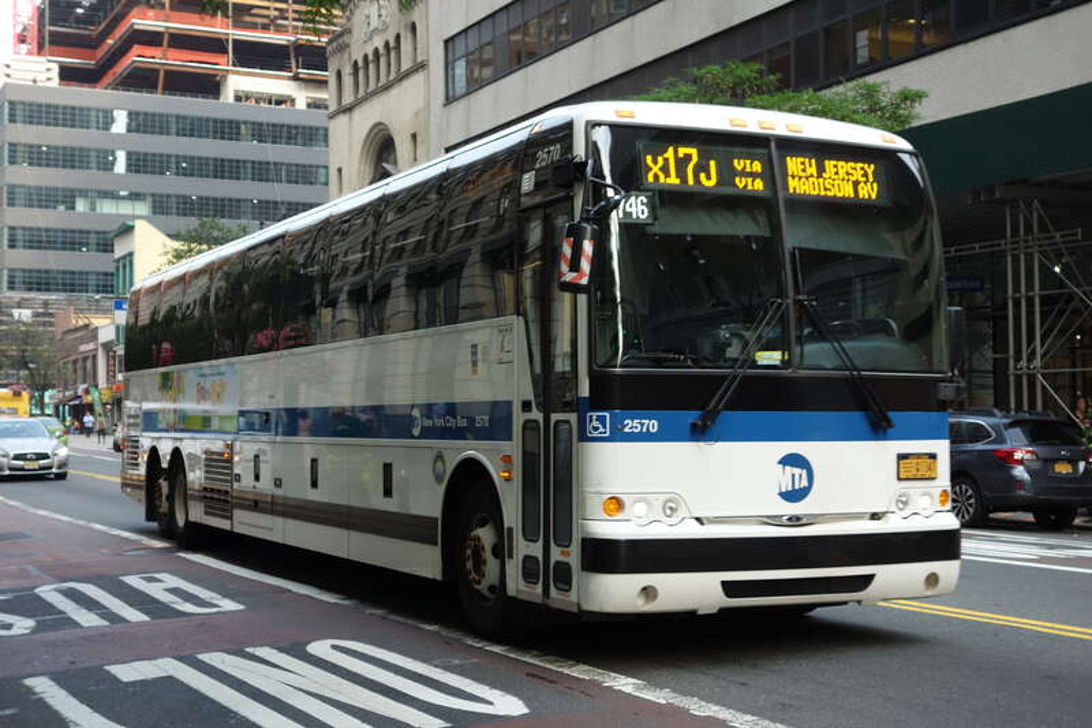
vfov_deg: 26.0
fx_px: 1577
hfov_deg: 38.2
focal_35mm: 52
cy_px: 364
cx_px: 546
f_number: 3.5
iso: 160
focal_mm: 19.31
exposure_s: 1/250
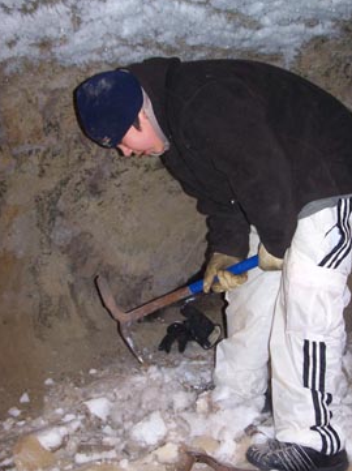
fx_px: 666
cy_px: 233
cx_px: 177
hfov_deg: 29.6
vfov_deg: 38.9
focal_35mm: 49
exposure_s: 1/60
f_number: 3.2
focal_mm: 8
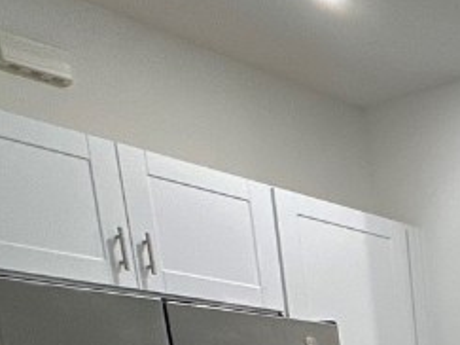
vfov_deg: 19.1
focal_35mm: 59
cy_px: 616
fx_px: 784
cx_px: 831
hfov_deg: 21.3
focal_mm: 2.22
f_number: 2.2
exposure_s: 1/120
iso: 160
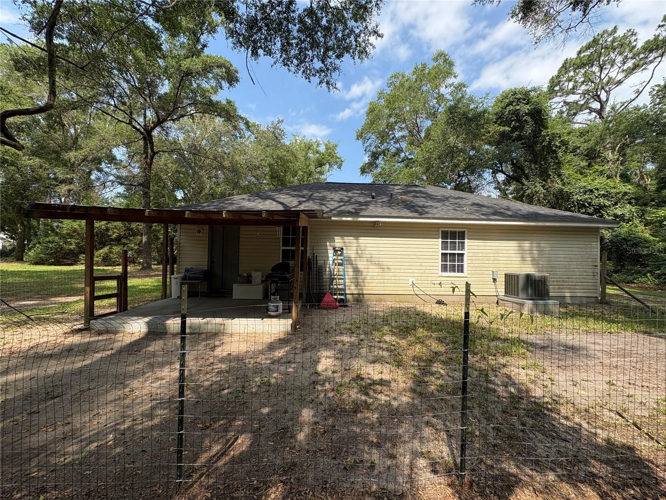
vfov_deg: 85.7
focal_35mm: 14
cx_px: 333
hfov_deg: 102.1
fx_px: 269
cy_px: 250
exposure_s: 1/910
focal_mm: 2.22
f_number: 2.2
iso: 40
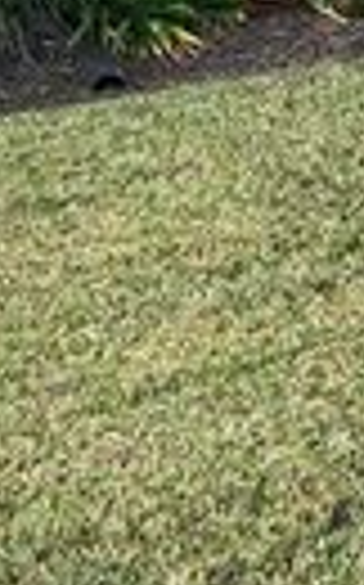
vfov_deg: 14.0
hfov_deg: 9.0
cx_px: 593
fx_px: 2243
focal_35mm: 141
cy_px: -263
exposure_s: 1/1575
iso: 50
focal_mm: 5.7
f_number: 1.5
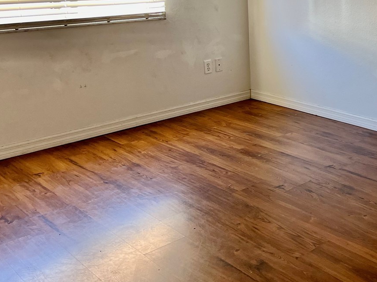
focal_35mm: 48
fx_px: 523
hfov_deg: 37.8
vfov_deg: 29.6
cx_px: 317
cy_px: 57
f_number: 1.5
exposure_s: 1/60
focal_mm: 5.7
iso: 160
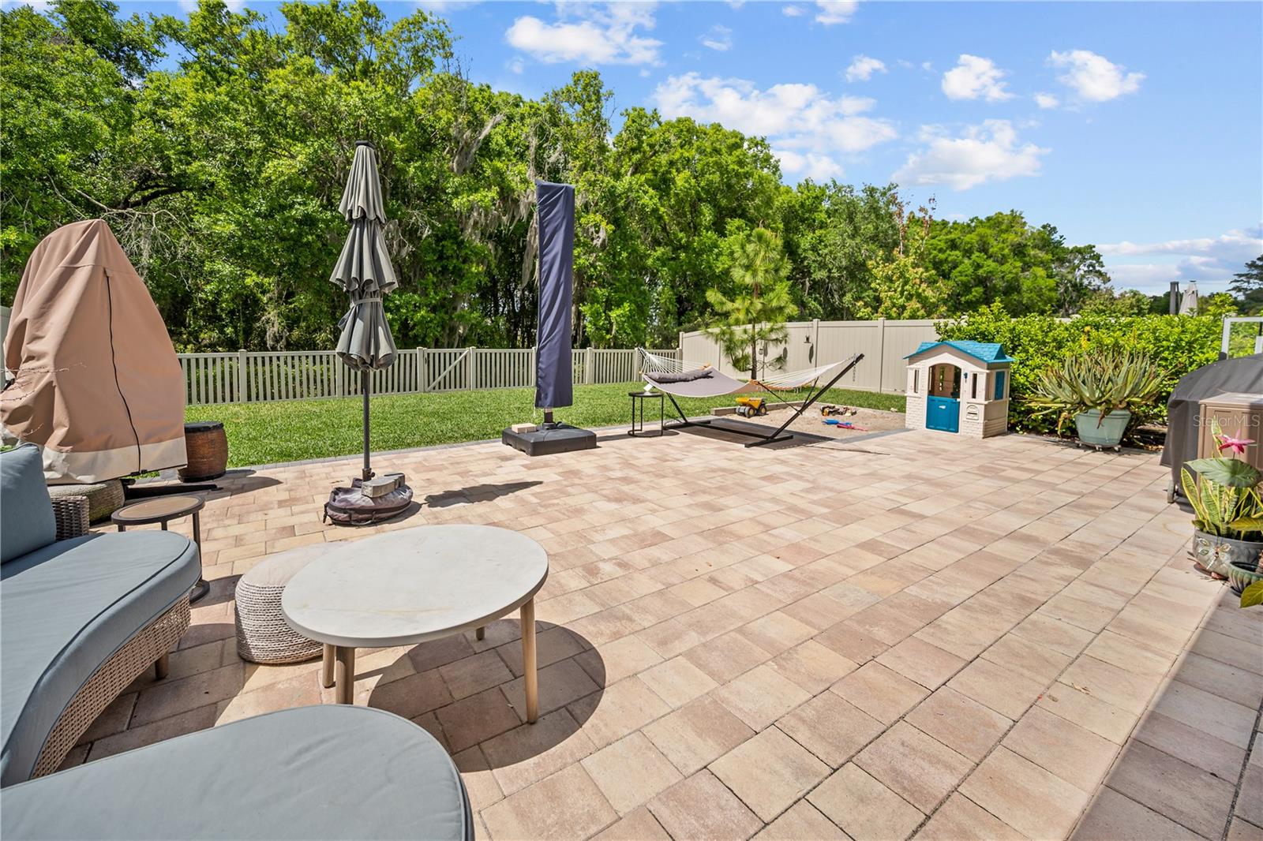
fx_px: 491
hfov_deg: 104.3
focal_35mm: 14
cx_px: 632
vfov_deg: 81.2
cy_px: 420
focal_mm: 14
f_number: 4
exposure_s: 1/2000
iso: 100
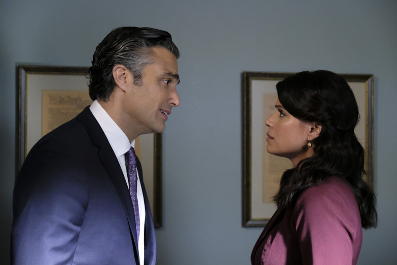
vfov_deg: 17.1
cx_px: 198
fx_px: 882
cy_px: 132
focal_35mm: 80
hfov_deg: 25.4
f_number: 3.6
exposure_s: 1/125
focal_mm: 53.3
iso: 6400
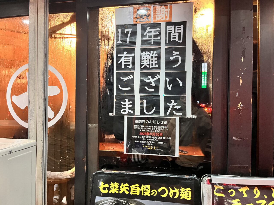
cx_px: 137
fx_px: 206
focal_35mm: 26
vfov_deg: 53.1
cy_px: 102
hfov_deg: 67.3
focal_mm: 5.1
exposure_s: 1/33
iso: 500
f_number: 1.6
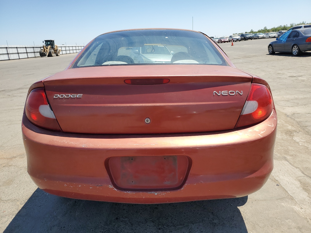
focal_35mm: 26
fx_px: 234
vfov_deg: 53.1
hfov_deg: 67.3
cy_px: 116
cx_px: 156
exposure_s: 1/2500
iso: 50
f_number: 1.5
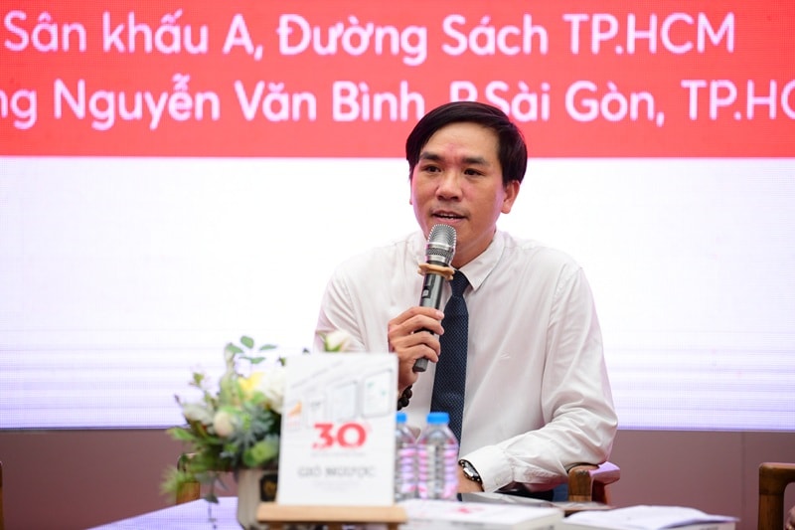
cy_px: 265
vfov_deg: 8.6
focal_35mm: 160
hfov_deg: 12.8
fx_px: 3532
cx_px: 398
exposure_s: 1/320
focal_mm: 160
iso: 1600
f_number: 2.8
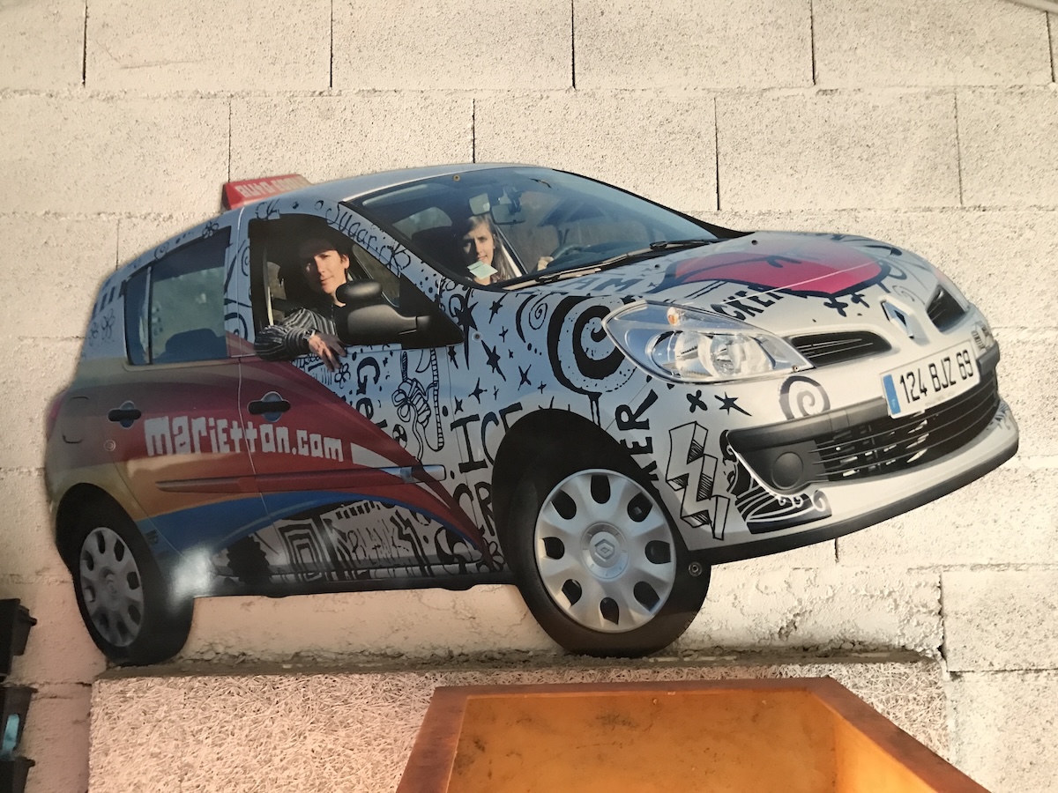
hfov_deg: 63.4
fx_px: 856
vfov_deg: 49.7
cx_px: 529
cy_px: 396
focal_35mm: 28
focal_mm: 3.99
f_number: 1.8
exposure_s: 1/4
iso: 100
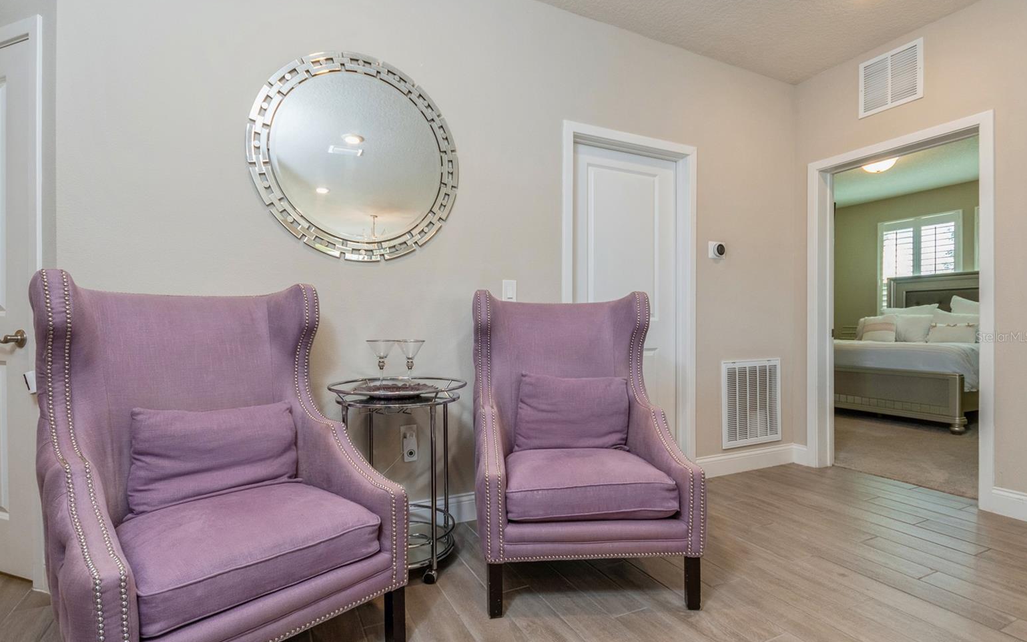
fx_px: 504
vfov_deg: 65.0
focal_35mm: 18
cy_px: 336
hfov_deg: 91.1
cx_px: 501
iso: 400
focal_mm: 11.5
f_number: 8
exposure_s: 1/40
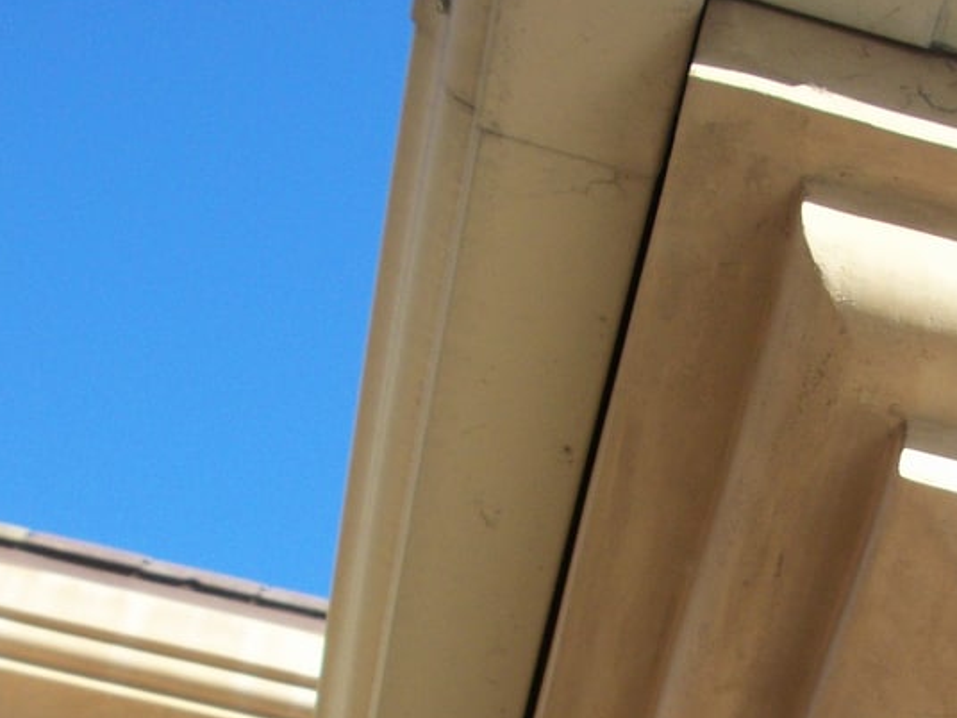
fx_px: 2405
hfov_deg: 22.0
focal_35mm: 87
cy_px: 884
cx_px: 847
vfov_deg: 16.2
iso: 80
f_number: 3.1
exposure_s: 1/500
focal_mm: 6.3
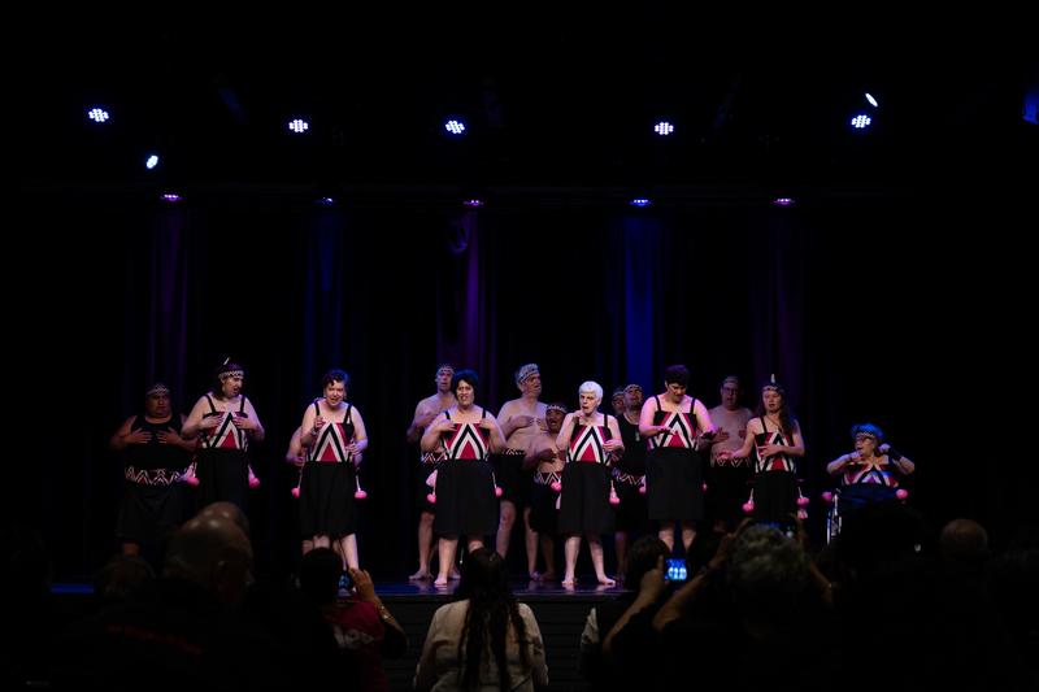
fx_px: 1702
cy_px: 346
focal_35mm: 59
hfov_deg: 33.9
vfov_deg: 23.0
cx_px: 520
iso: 1250
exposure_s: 1/320
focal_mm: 59
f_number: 4
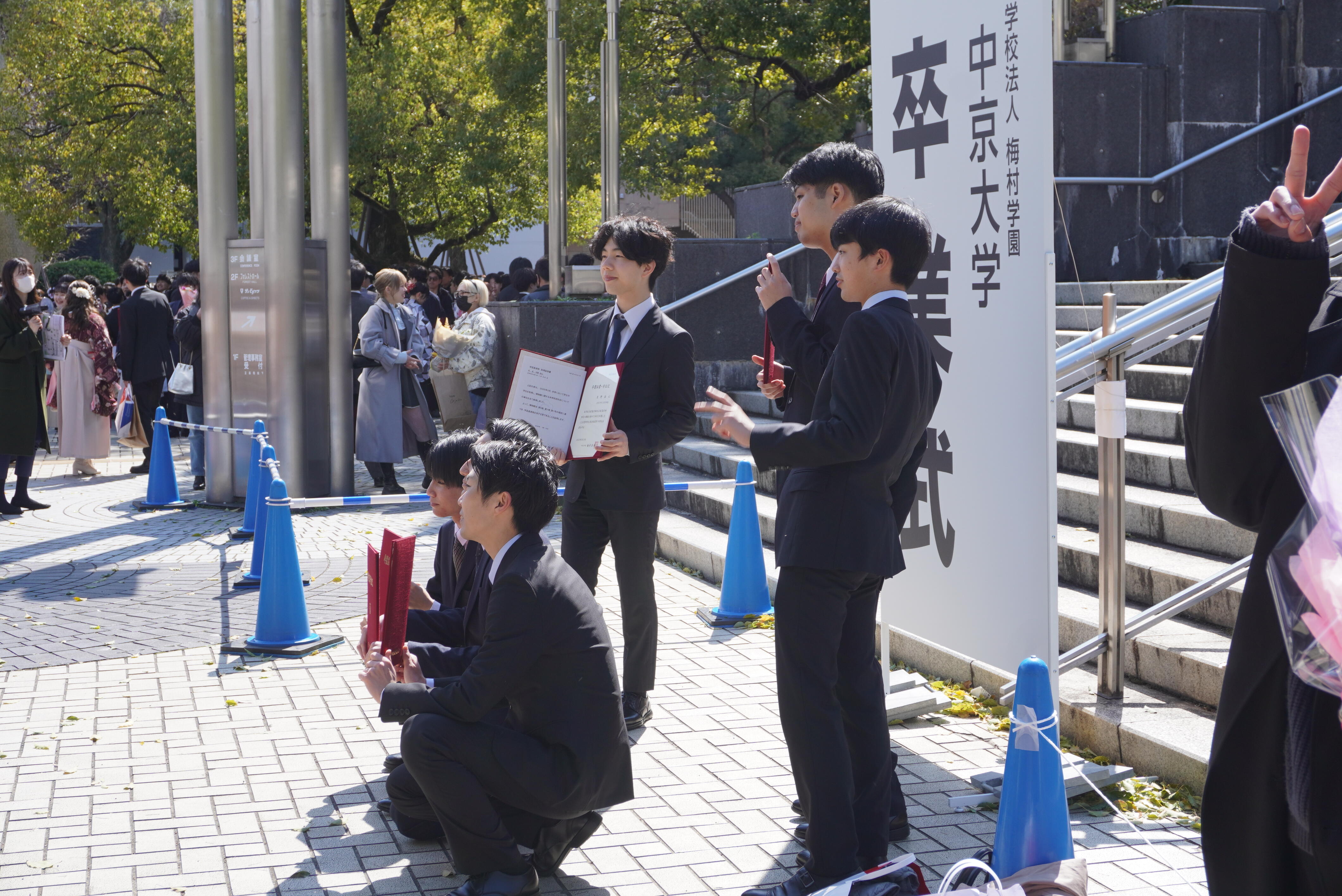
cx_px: 671
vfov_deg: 26.5
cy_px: 448
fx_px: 1902
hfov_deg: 38.9
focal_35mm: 51
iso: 125
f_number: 8
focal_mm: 34
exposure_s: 1/160
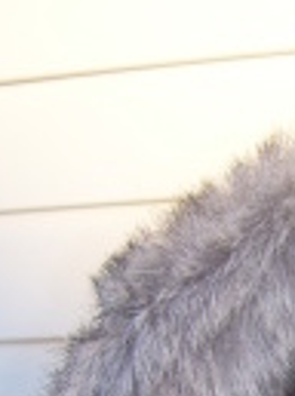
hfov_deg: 10.9
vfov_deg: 14.0
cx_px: 461
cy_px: 651
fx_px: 1473
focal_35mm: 129
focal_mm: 6
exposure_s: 1/350
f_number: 2.7
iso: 80
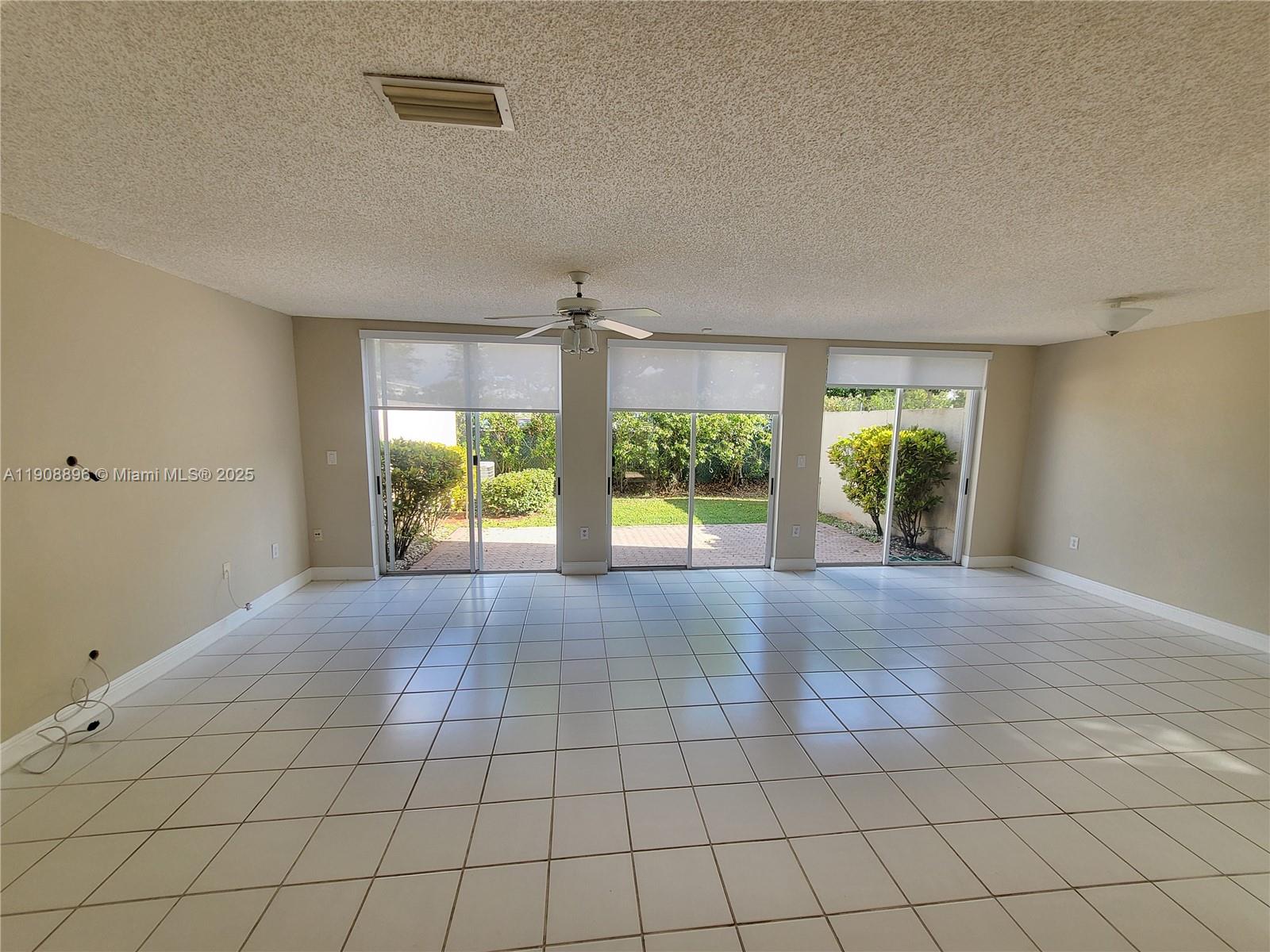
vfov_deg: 89.9
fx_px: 477
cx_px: 635
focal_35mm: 13
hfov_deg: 106.2
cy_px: 476
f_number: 2.2
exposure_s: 1/60
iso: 50
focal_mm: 1.74
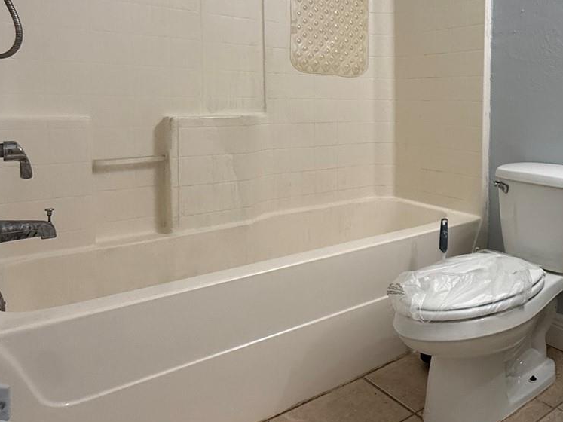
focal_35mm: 30
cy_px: 125
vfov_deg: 45.7
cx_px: 544
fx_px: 488
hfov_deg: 50.3
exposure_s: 1/120
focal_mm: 2.22
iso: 160
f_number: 2.2
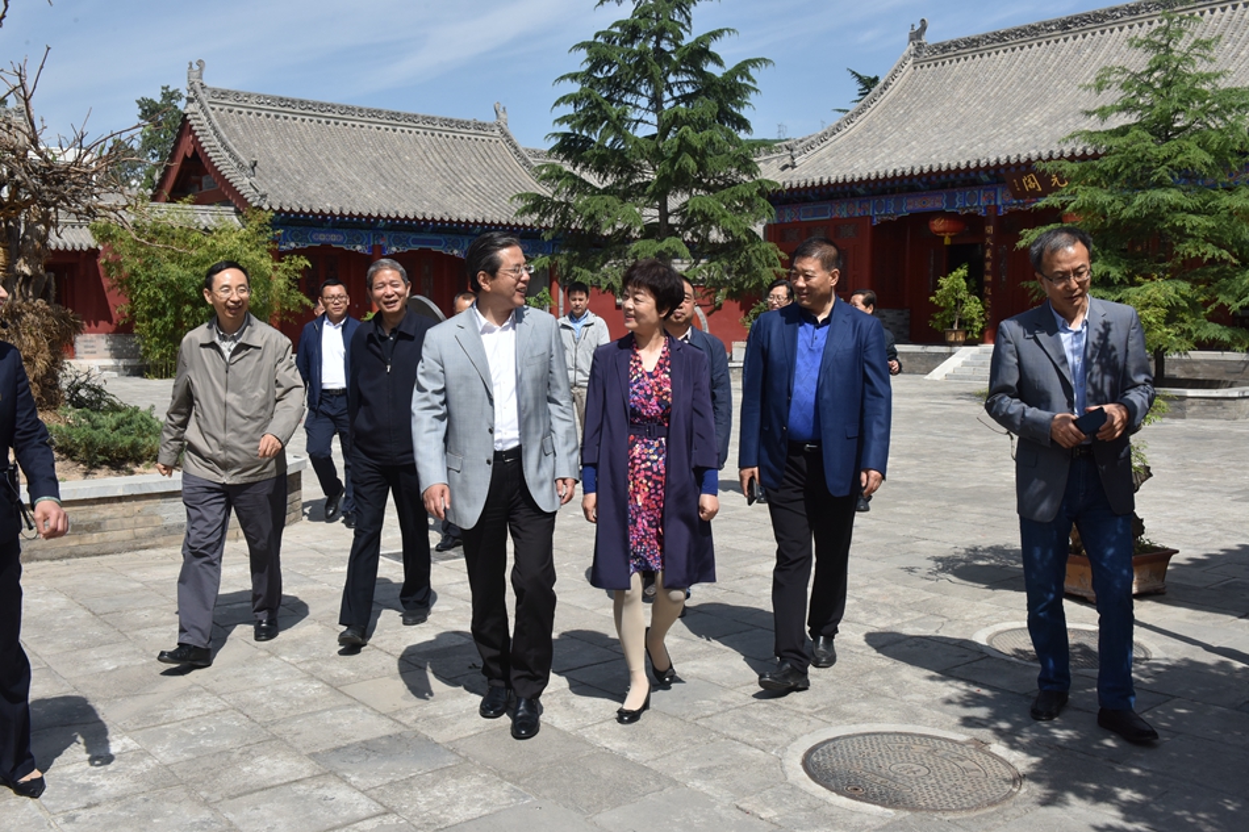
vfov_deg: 38.9
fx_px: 1179
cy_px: 416
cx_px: 624
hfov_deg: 55.8
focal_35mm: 34
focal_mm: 34
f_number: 14
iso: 1000
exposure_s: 1/800
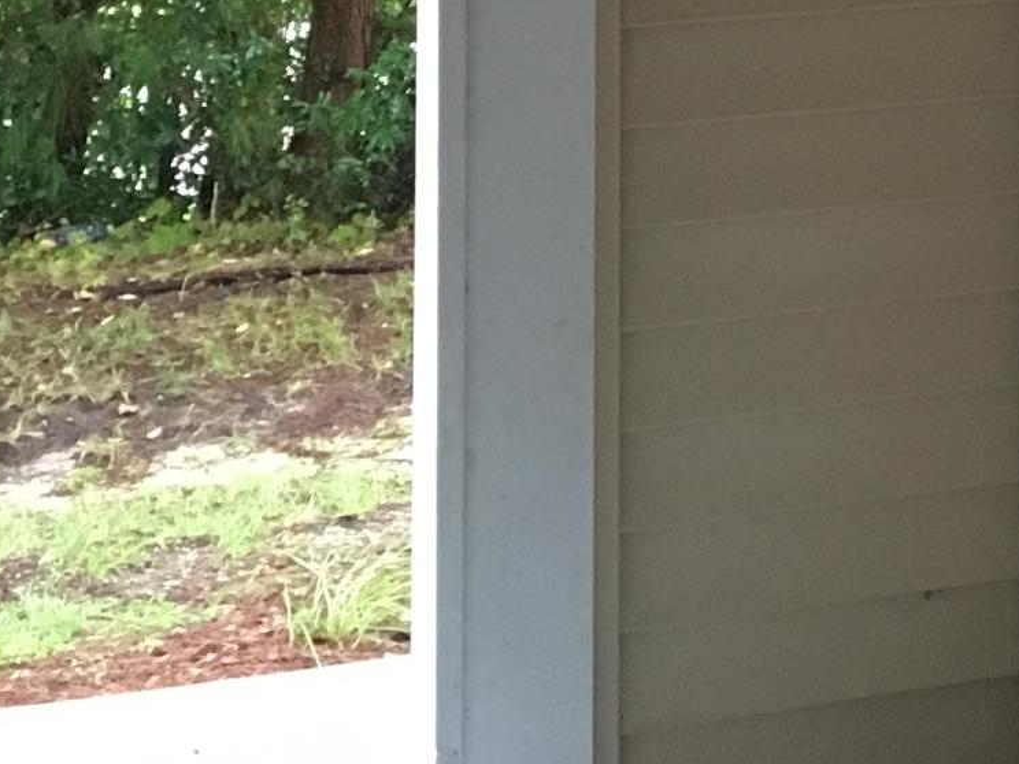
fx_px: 3444
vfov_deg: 11.8
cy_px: -542
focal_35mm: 117
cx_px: 1691
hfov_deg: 15.1
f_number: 2.2
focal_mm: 4.15
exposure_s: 1/20
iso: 200
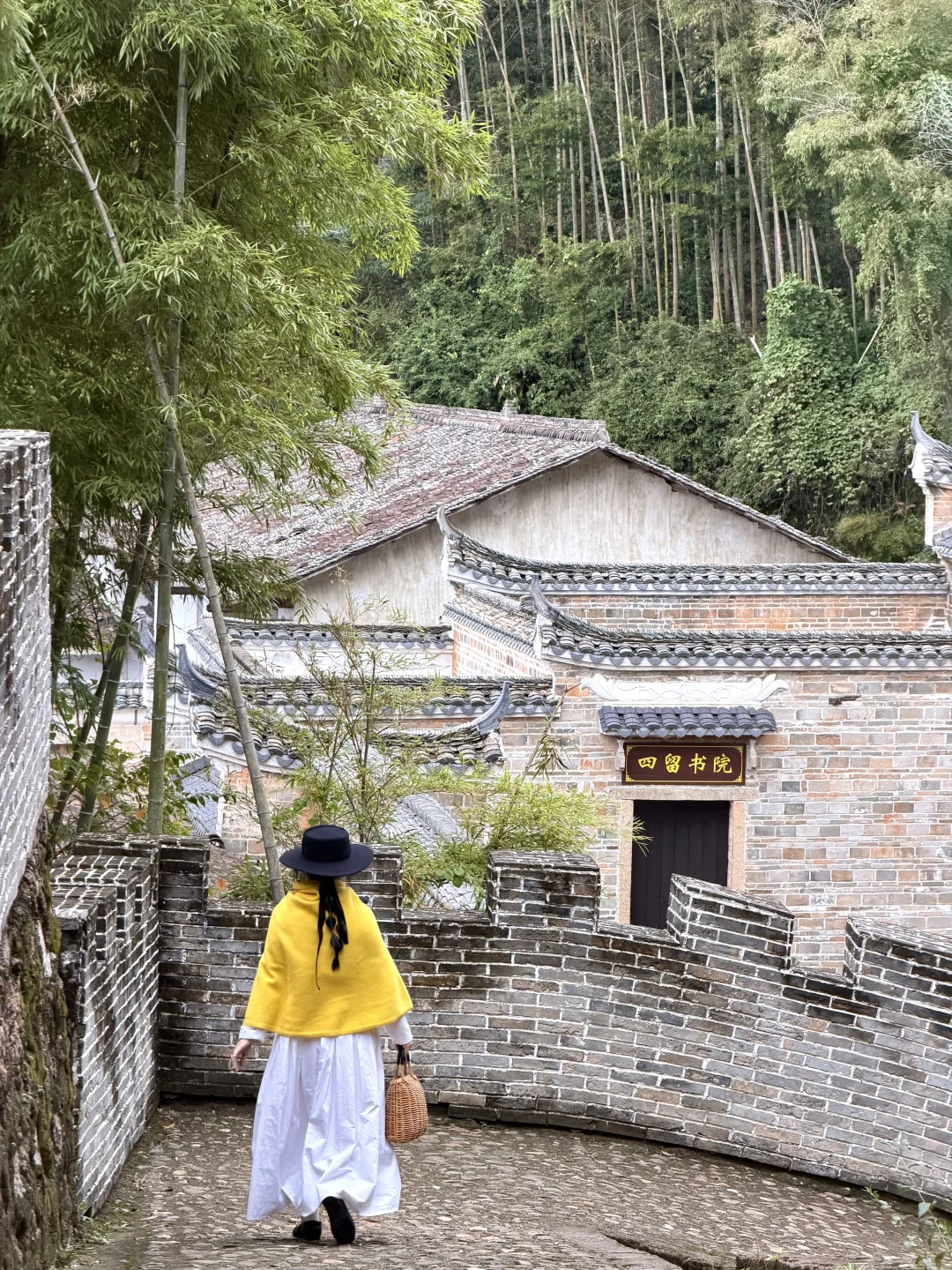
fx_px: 3667
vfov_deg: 19.6
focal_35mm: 100
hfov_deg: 14.8
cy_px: 635
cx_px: 476
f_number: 2.8
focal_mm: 16.89
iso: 100
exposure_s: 1/121
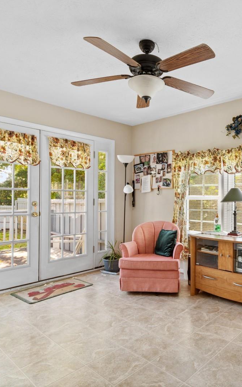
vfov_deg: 77.2
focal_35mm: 23
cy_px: 193
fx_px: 243
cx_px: 171
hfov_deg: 51.5
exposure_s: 1/13
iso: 100
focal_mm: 10
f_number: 4.5
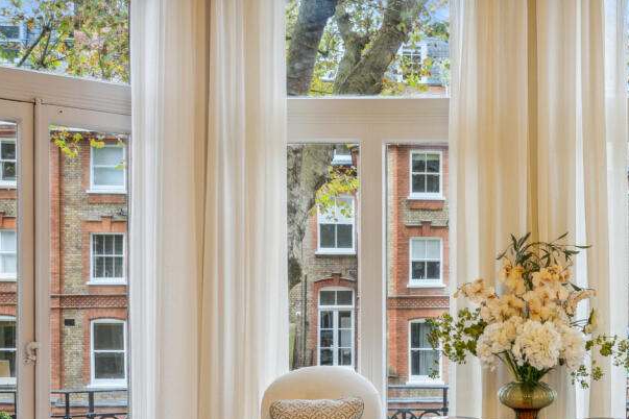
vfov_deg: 23.7
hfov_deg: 34.2
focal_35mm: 56
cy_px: 355
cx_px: 532
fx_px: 978
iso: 1000
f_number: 11
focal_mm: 33
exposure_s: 1/25
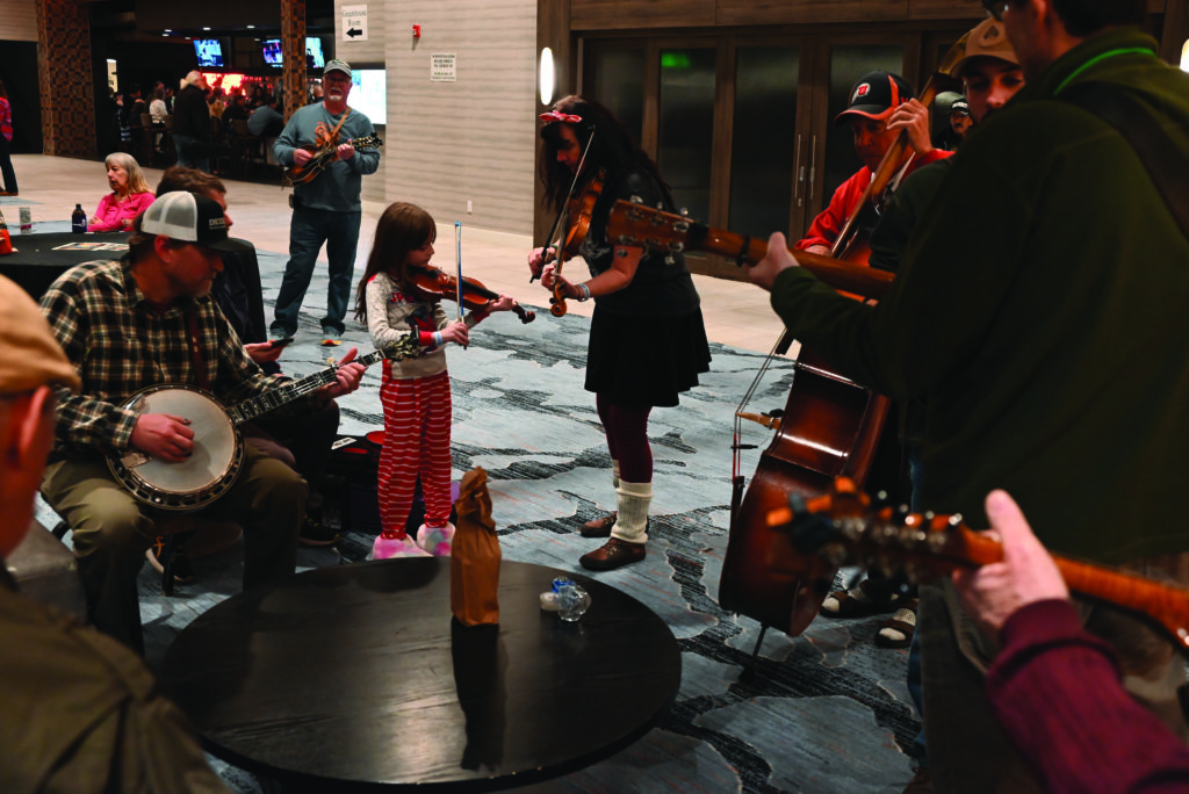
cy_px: 397
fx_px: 1223
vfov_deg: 36.0
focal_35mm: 37
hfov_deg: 51.9
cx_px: 594
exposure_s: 1/60
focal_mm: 37
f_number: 5
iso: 6400
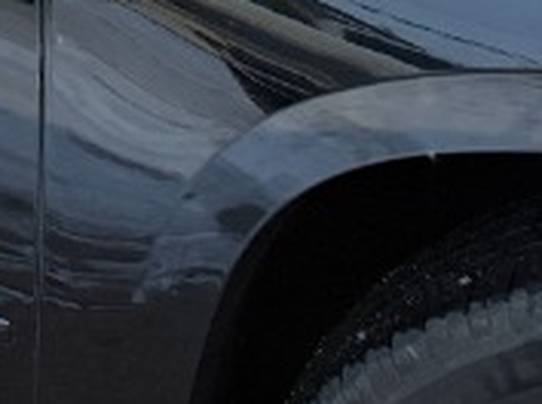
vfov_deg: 11.6
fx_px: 1953
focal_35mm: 125
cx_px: -591
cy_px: -52
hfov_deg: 13.3
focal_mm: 6.76
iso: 640
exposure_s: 1/60
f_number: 1.78
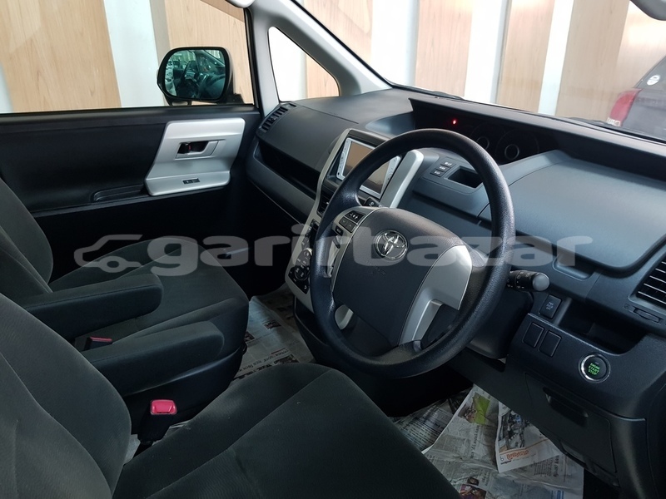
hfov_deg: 67.3
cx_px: 333
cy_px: 250
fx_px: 500
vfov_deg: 53.1
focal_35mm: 26
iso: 250
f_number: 1.7
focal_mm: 4.3
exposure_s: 1/25
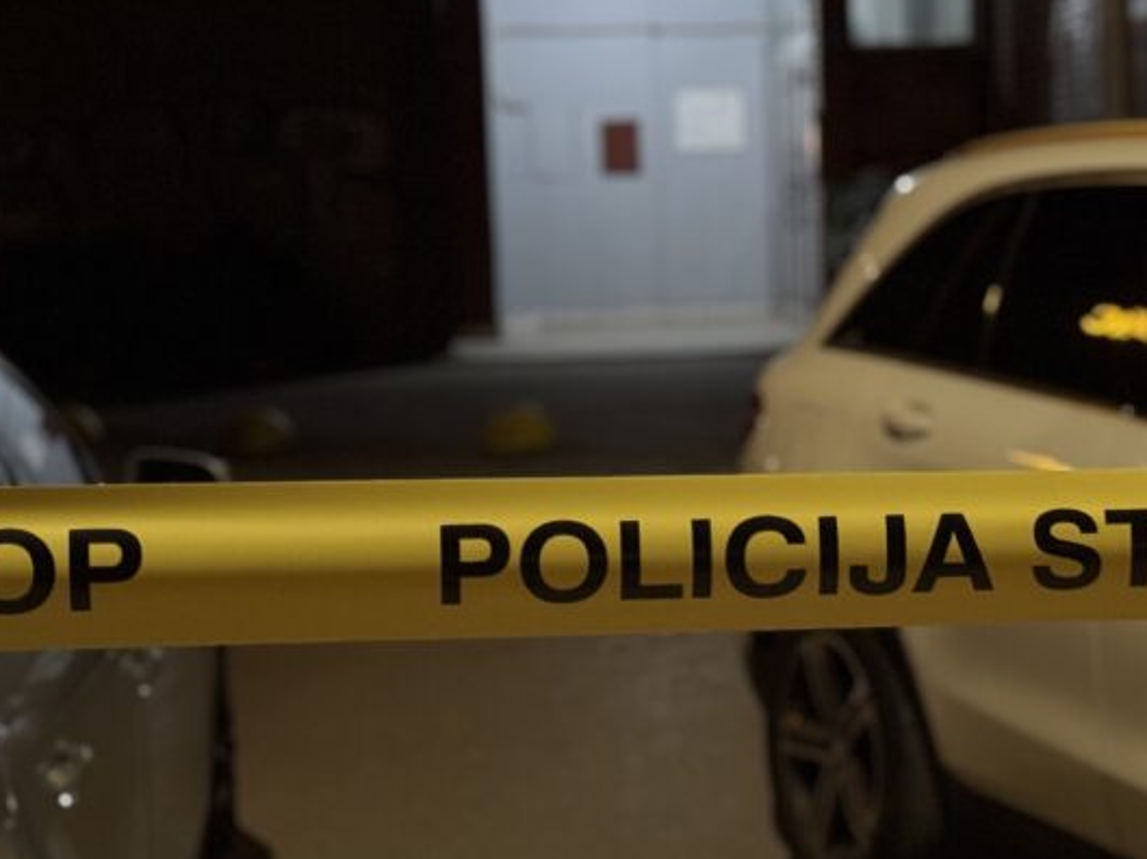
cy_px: 531
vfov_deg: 15.9
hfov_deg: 21.0
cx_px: 770
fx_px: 3079
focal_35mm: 93
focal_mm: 6.76
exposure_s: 1/20
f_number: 1.78
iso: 640
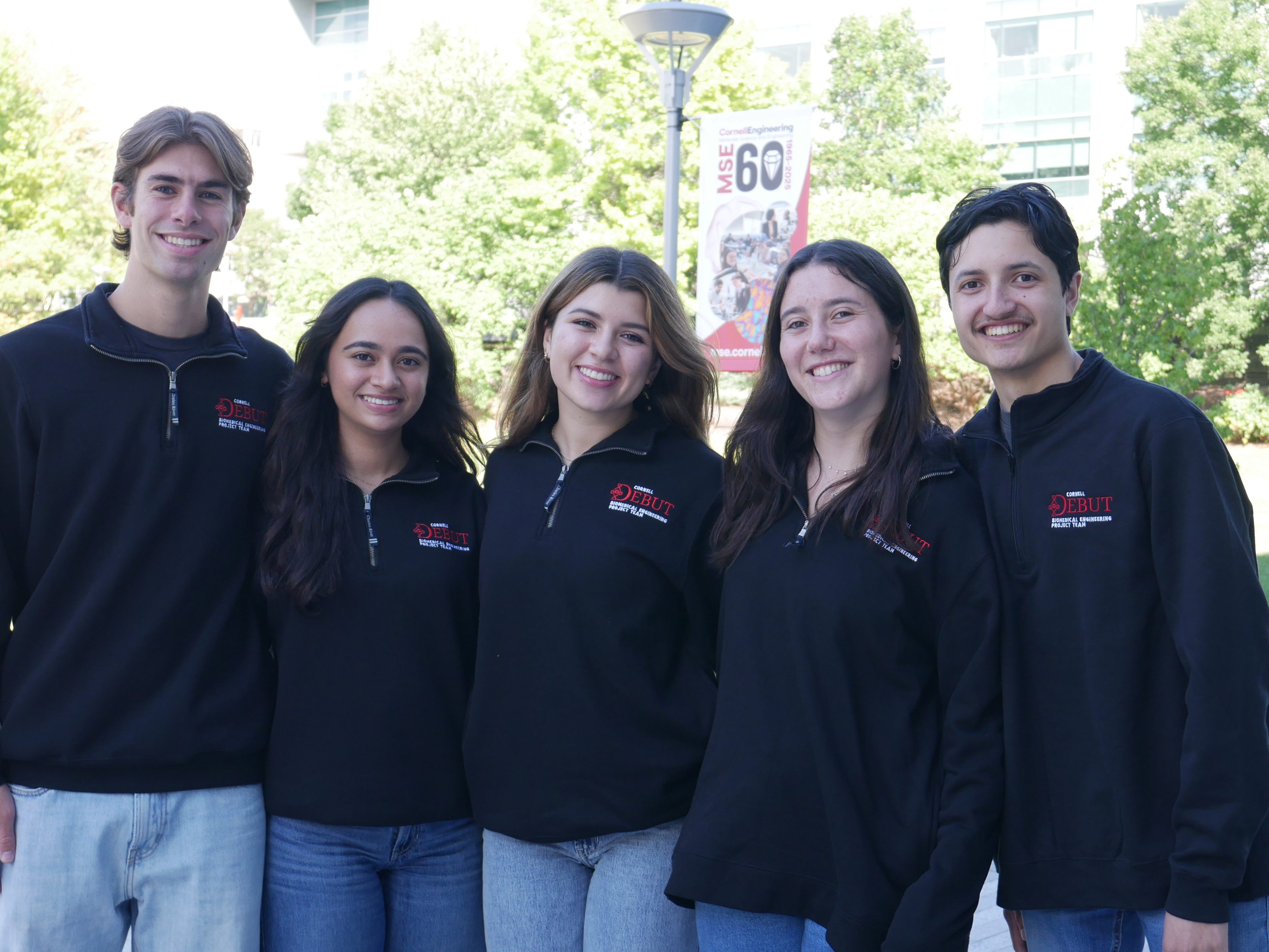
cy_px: 458
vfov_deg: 24.4
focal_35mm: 60
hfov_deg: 32.2
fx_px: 2200
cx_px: 622
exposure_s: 1/100
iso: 200
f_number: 5.3
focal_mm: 25
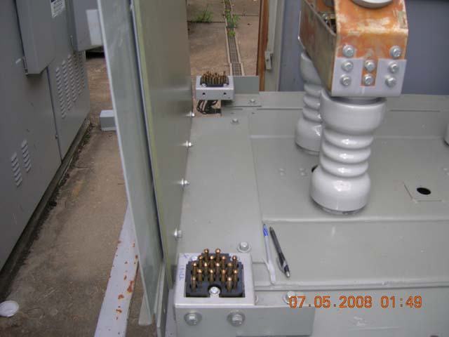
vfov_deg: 41.8
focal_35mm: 34
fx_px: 441
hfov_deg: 54.0
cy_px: 168
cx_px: 224
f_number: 2.9
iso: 50
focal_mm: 5.7
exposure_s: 1/152
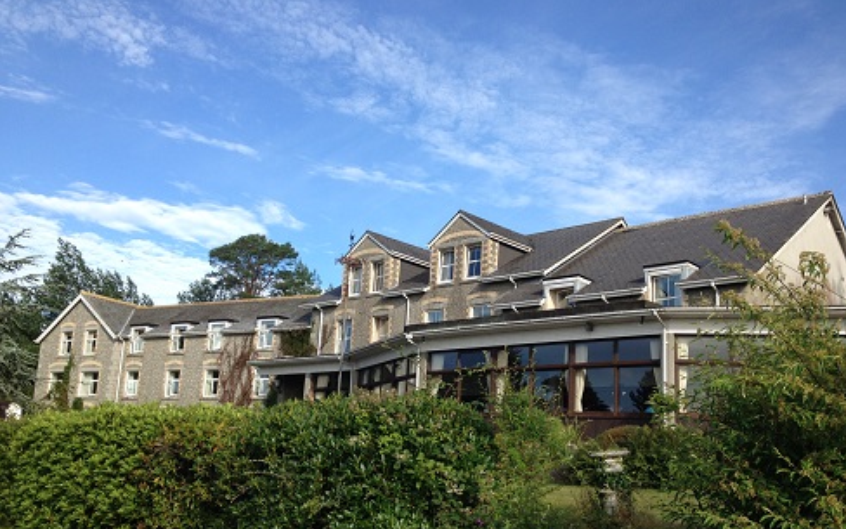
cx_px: 432
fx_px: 876
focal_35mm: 38
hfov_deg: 51.5
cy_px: 308
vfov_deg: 33.5
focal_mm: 4.28
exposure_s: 1/849
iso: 50
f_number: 2.4
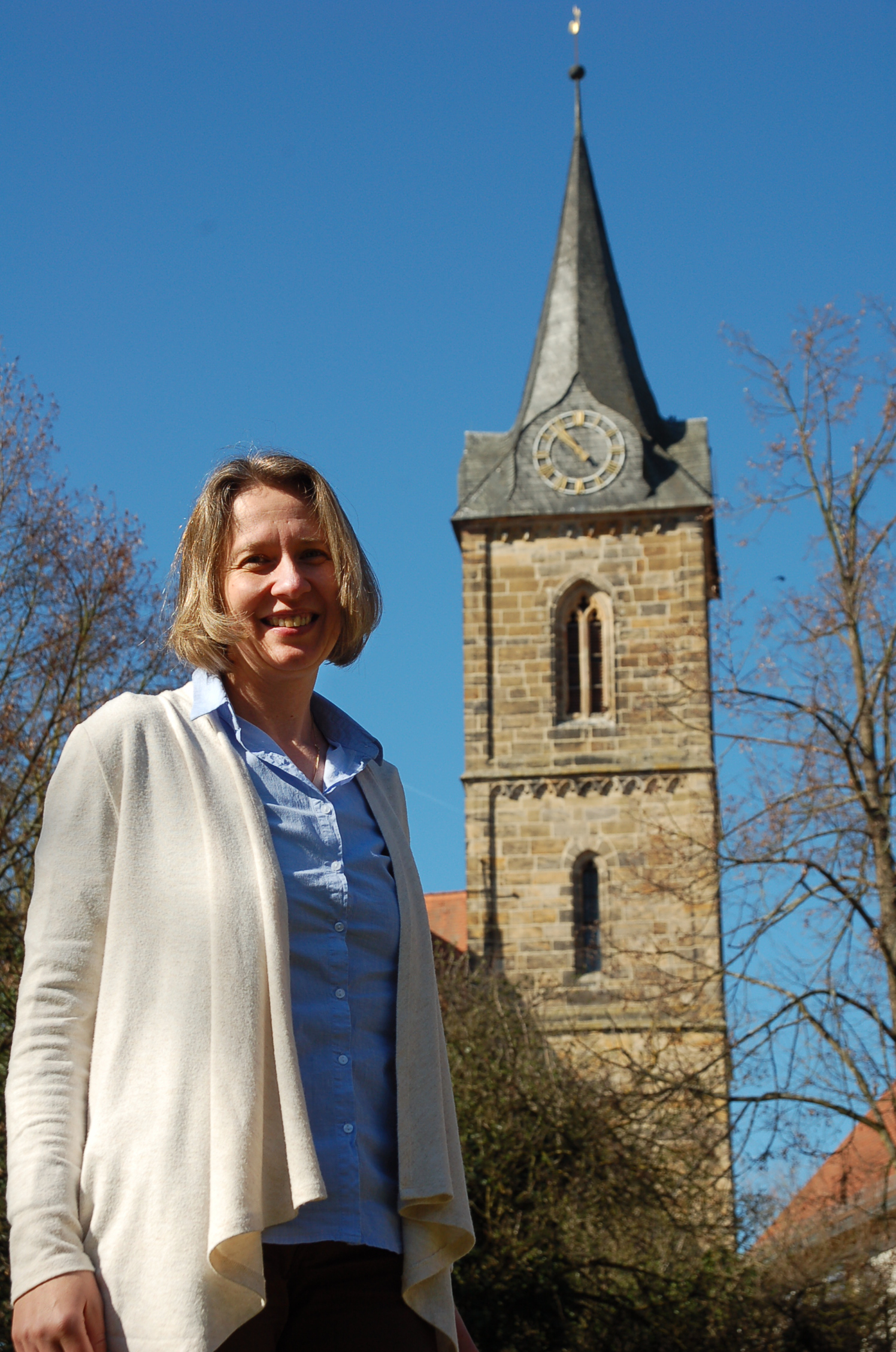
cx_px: 448
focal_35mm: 68
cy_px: 676
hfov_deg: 20.1
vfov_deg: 29.9
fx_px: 2529
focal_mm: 45
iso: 200
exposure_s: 1/320
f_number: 9
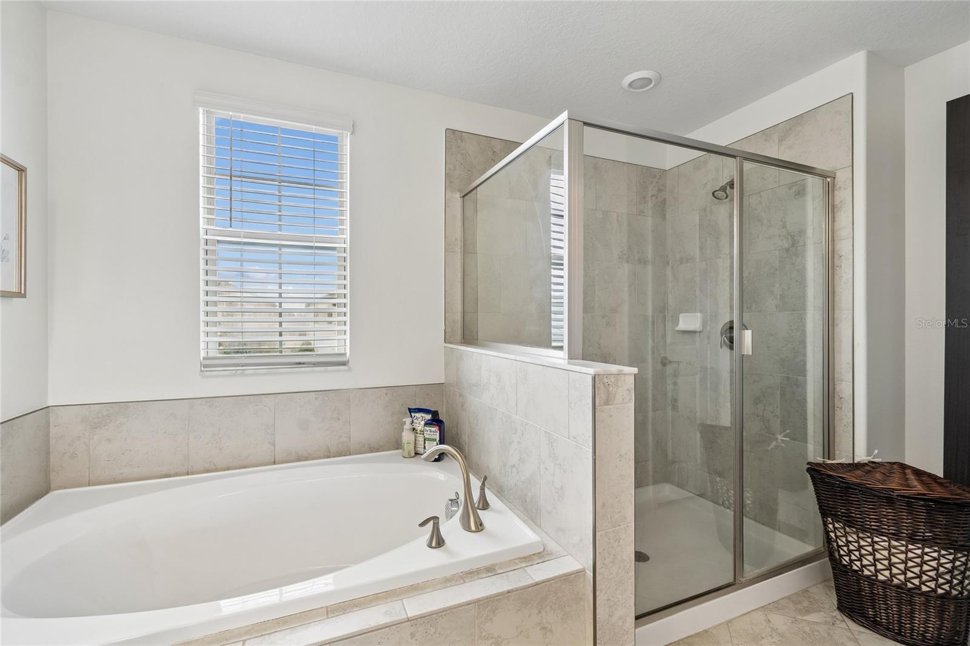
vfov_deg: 77.3
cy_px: 323
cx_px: 485
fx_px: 404
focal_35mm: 15
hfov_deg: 100.4
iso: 100
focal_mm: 10
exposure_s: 1/3.33
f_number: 7.1
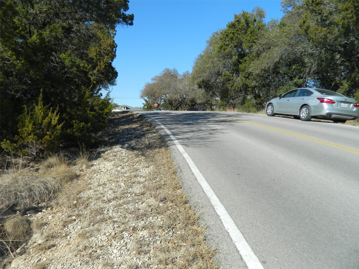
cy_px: 134
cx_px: 180
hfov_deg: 69.4
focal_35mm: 25
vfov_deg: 54.9
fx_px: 259
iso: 80
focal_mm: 4.5
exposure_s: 1/160
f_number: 8.7
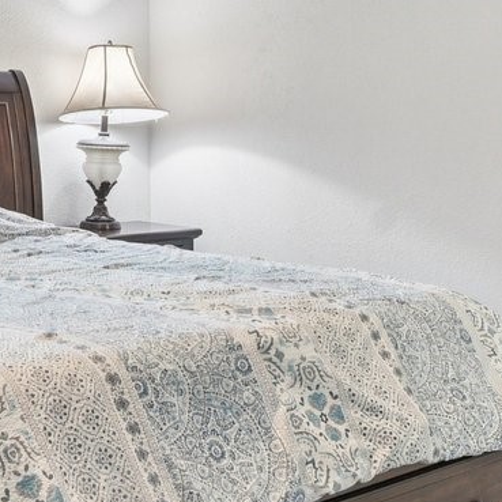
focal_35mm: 66
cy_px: 123
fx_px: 1083
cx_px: 11
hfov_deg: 25.0
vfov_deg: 25.8
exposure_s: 1/2
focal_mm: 14
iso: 400
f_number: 8
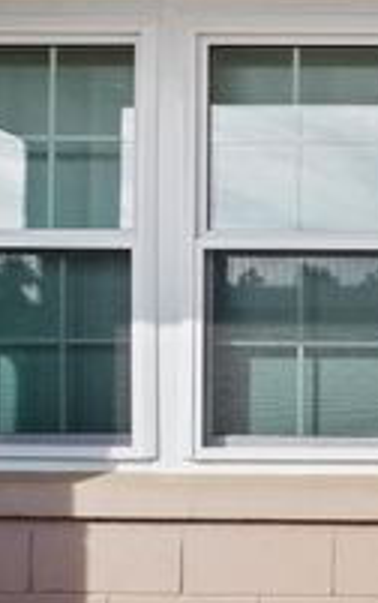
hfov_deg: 26.0
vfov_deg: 50.8
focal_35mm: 38
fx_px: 625
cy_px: 392
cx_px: 549
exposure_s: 1/80
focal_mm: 10
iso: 100
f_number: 8
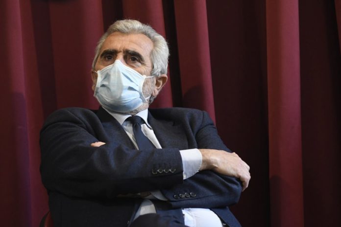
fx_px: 1989
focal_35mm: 210
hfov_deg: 9.8
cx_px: 170
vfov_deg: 6.5
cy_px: 114
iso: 3200
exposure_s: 1/125
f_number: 4
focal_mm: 140
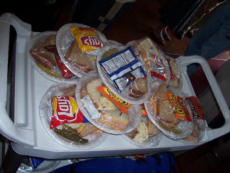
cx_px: 115
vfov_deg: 41.8
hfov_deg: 54.0
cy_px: 86
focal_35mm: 34
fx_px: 226
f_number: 2.7
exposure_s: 1/60
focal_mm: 5.6
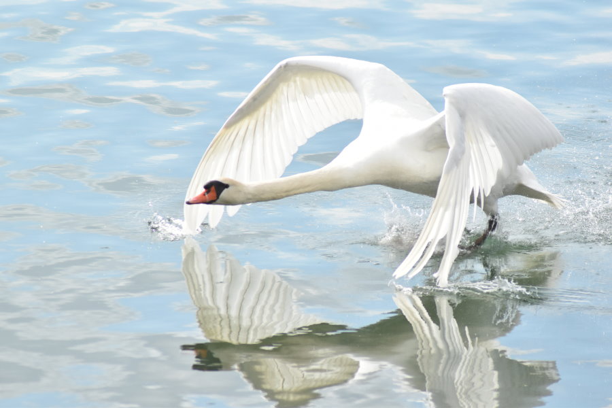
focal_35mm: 450
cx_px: 306
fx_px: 7649
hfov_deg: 4.6
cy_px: 204
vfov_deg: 3.1
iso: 1000
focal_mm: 300
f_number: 9
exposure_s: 1/2500
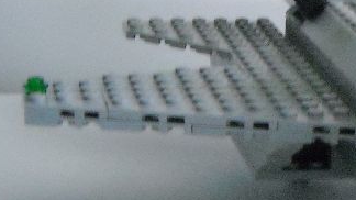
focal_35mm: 183
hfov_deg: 11.6
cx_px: 359
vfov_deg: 6.6
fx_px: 1727
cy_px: 112
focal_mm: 11.02
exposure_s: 1/7
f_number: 3.7
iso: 800
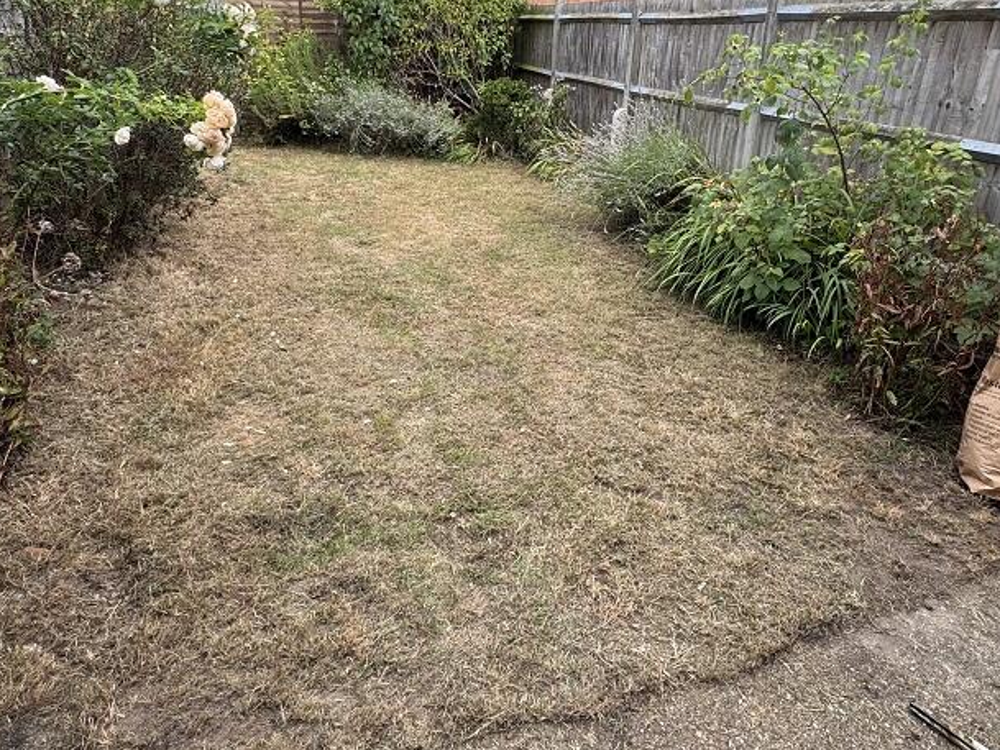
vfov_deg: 58.4
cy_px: 297
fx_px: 665
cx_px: 521
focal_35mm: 23
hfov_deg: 73.9
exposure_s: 1/272
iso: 40
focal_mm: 2.22
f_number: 2.2
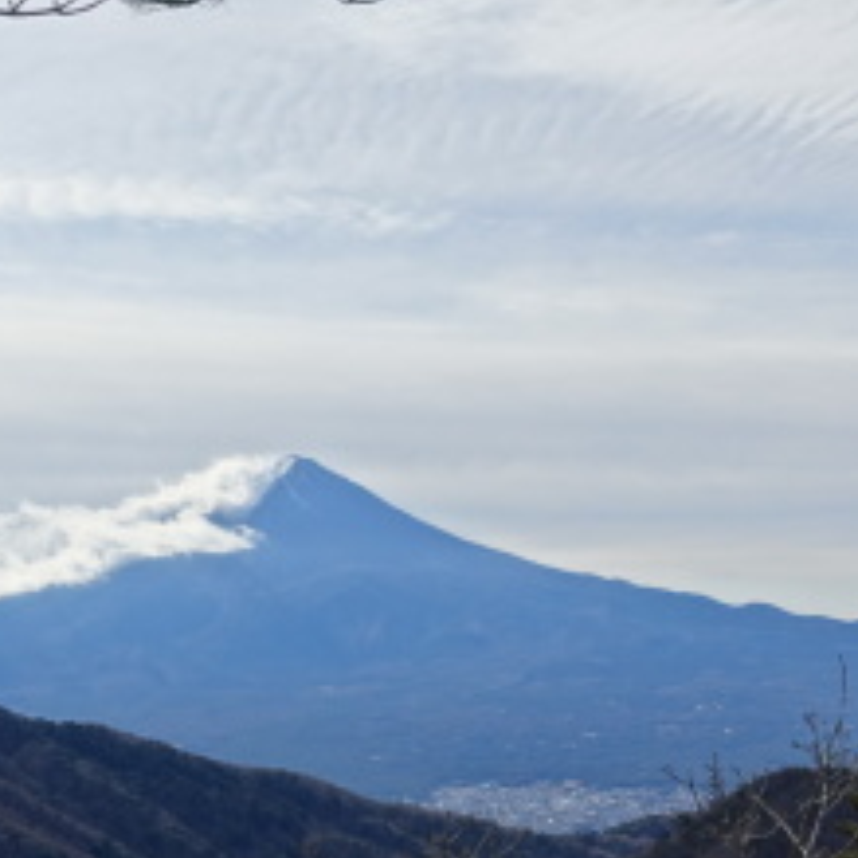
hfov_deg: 22.3
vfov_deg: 22.5
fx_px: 2159
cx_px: 208
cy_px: 435
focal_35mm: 77
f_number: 4
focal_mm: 12.2
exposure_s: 1/160
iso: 125
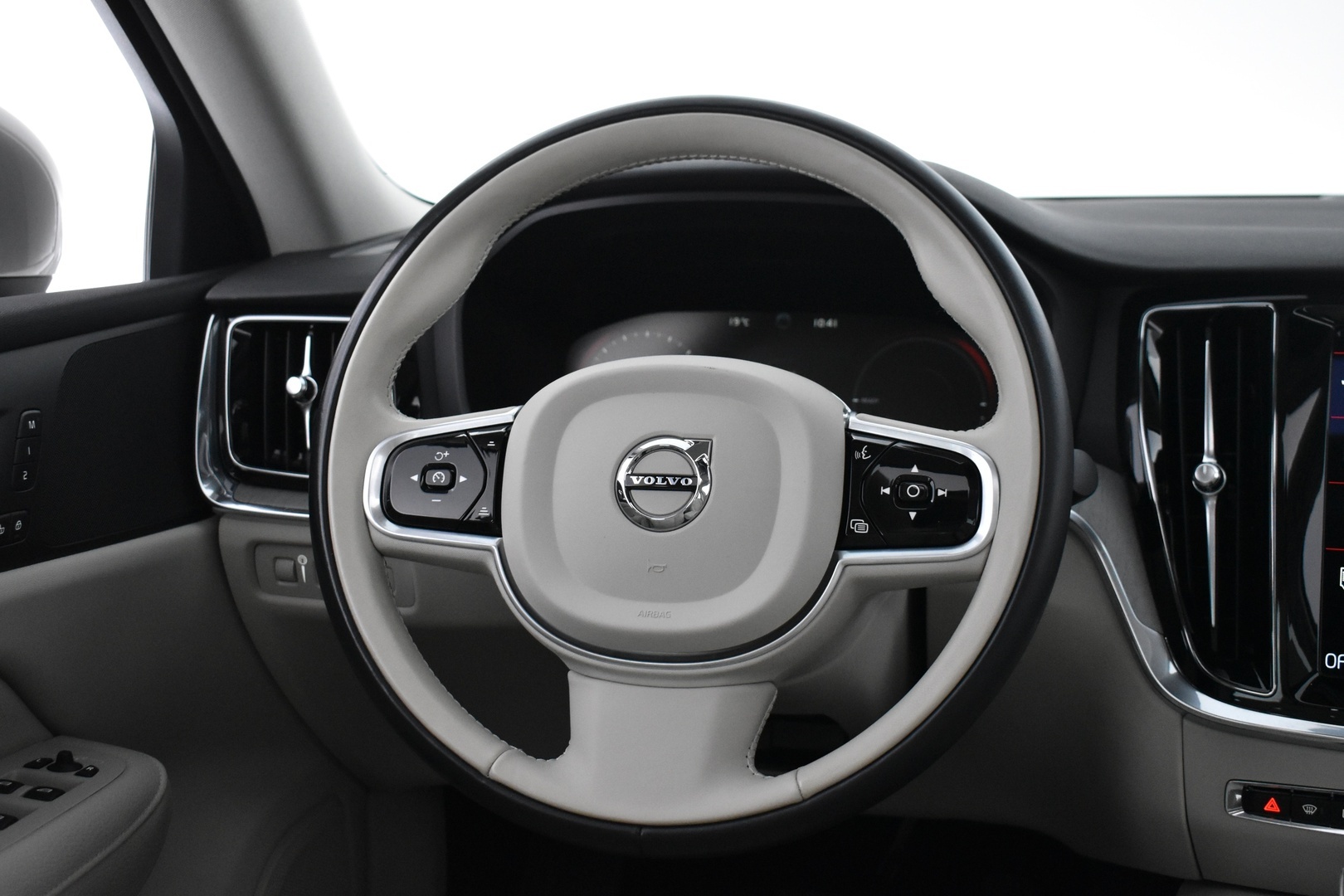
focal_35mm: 44
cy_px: 448
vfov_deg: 30.8
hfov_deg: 45.0
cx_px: 672
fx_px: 1624
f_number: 4.2
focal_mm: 29
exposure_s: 1/50
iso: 3200
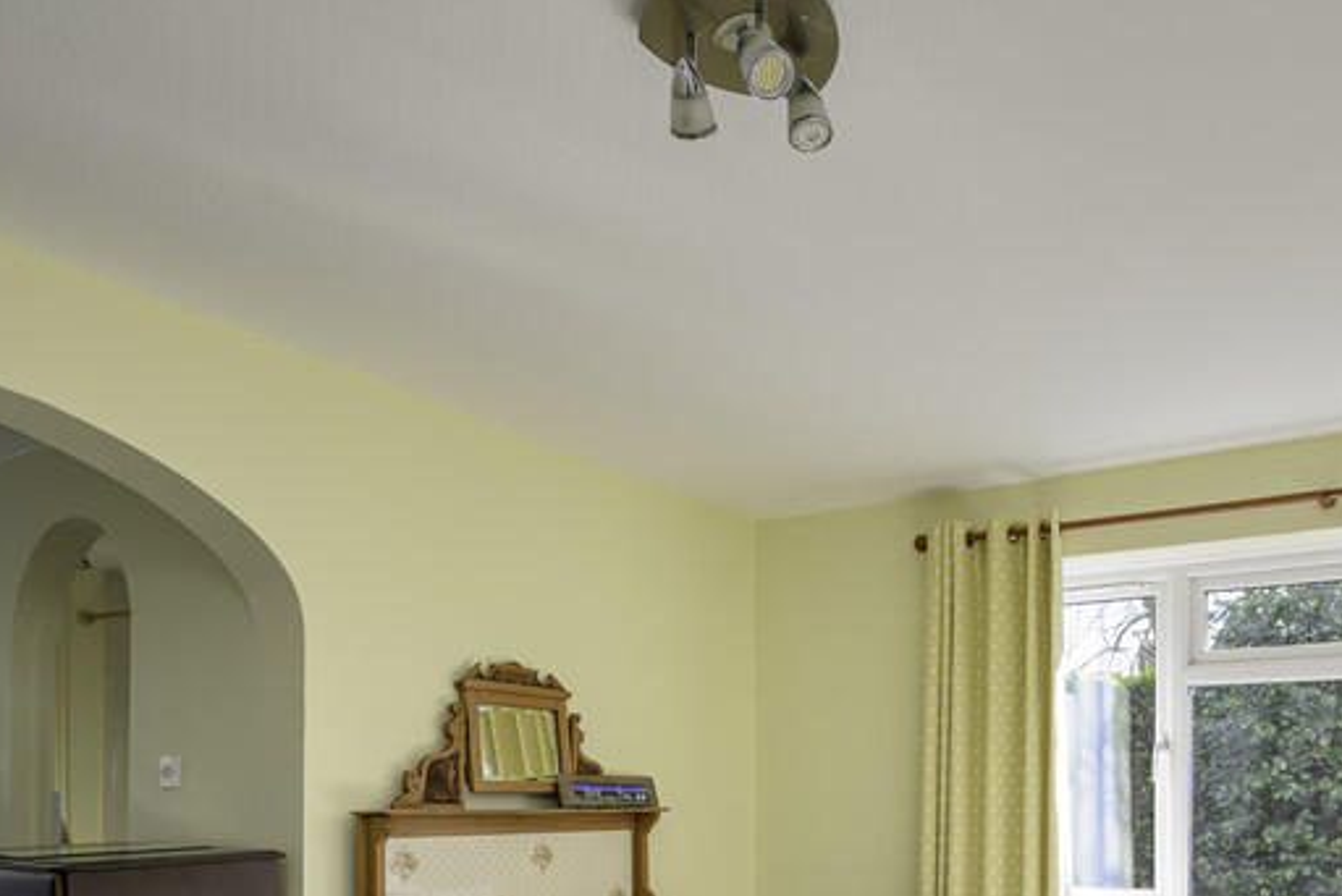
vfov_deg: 42.6
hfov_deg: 63.8
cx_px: 894
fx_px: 1044
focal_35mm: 28
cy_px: 806
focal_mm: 14
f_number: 8
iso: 320
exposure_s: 1/60
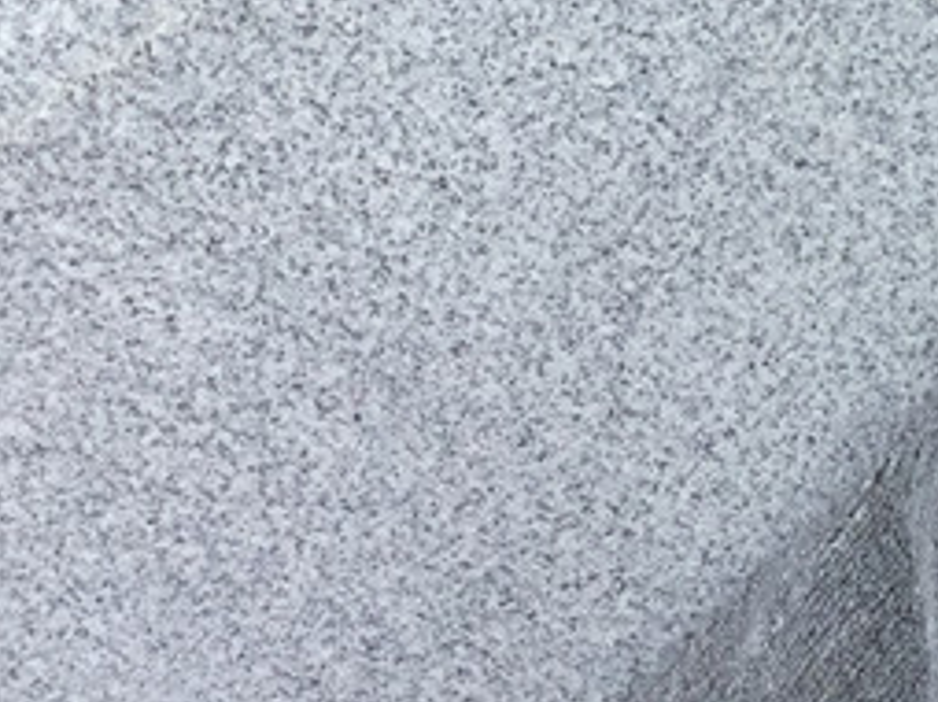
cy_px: 31
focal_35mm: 110
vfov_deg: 13.3
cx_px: 1274
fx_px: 2978
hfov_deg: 16.7
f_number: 2.4
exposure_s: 1/375
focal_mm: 3.3
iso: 25
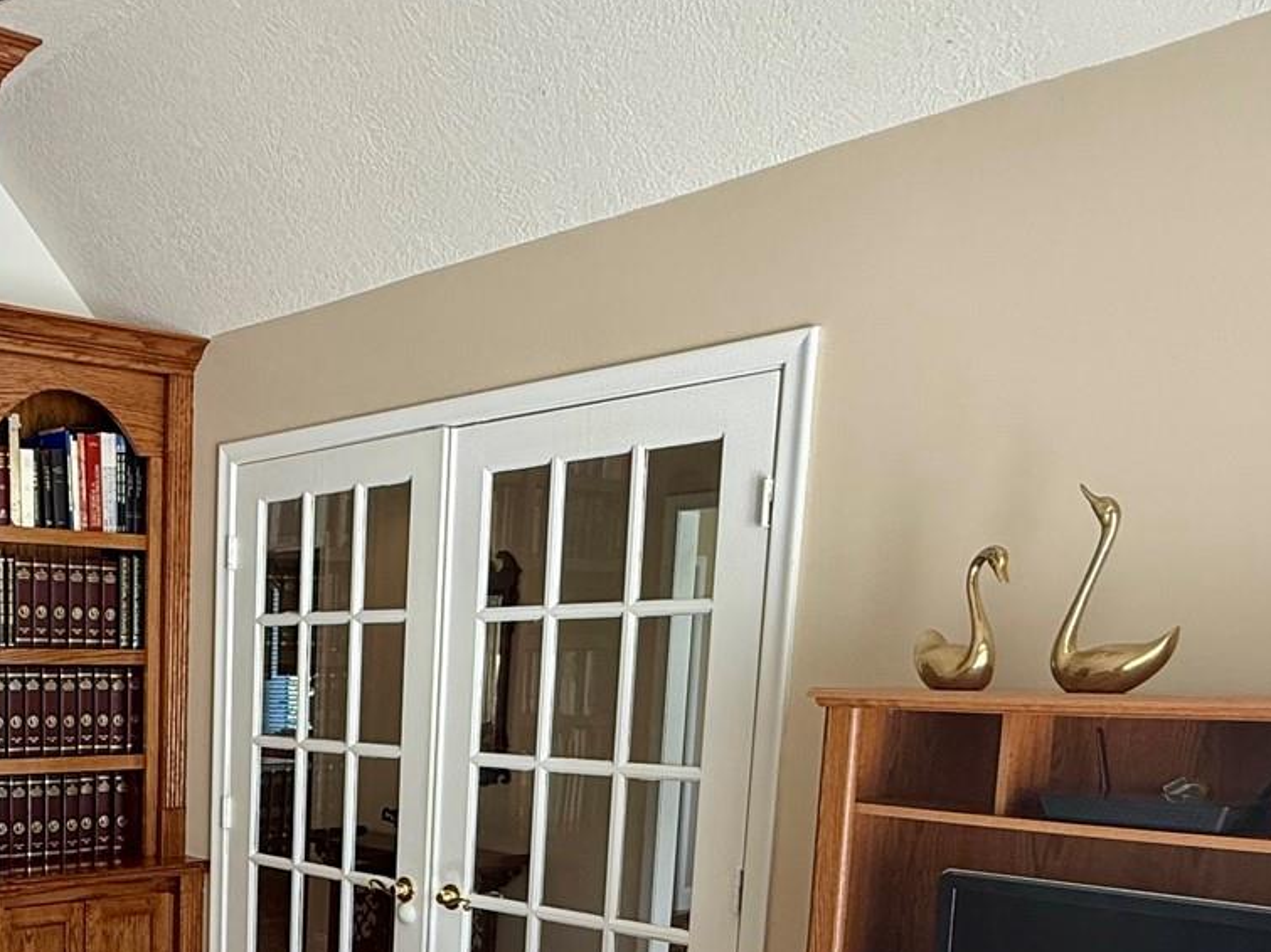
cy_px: 868
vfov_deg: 35.4
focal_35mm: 38
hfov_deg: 44.0
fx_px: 1395
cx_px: 94
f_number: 2.2
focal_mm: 2.22
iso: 100
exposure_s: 1/99
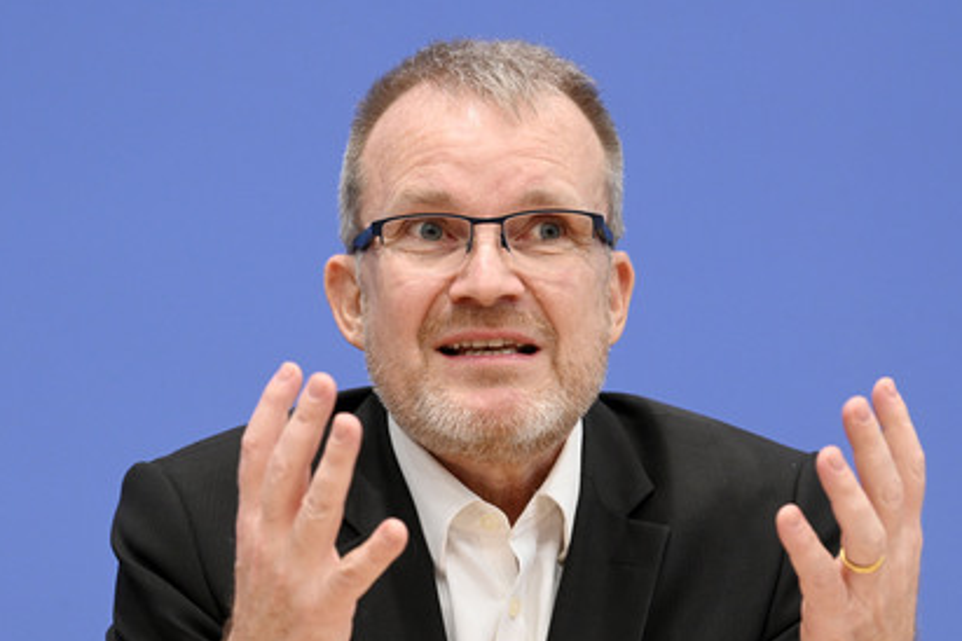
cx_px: 446
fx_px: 3955
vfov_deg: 9.3
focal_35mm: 148
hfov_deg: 13.9
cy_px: 346
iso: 5000
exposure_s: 1/500
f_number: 5.6
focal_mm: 135
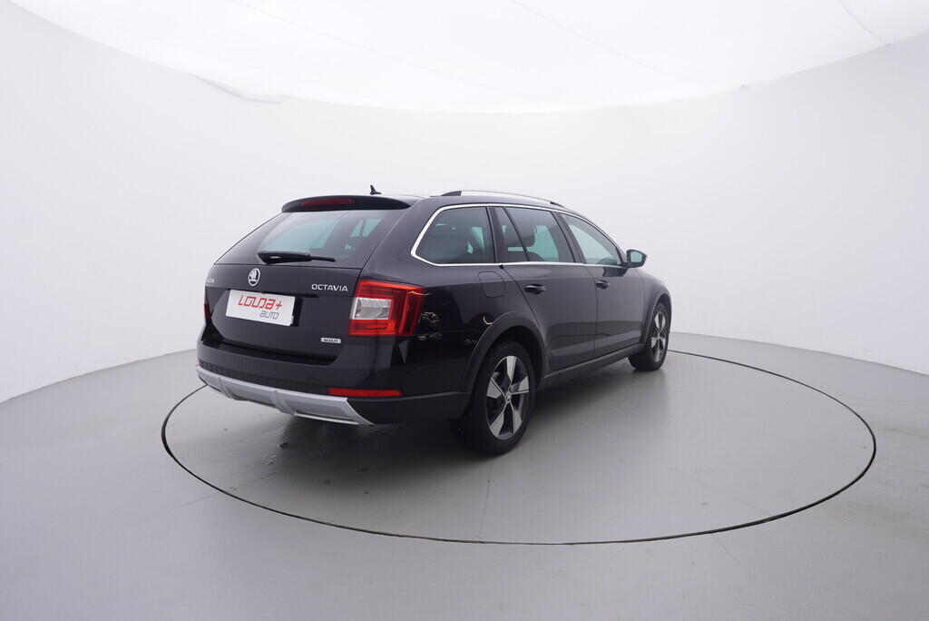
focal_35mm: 22
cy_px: 310
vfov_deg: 56.2
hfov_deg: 77.3
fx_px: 581
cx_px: 464
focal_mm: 15
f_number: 5
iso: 200
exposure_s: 1/80
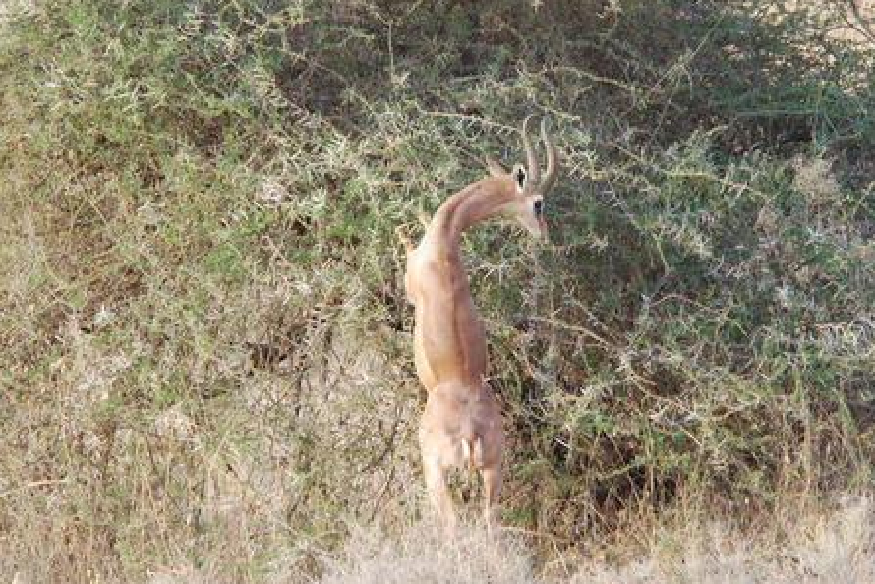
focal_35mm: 543
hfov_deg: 3.8
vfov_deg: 2.5
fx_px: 13201
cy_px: 263
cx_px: 466
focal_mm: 230
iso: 250
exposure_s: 1/100
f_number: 5.3
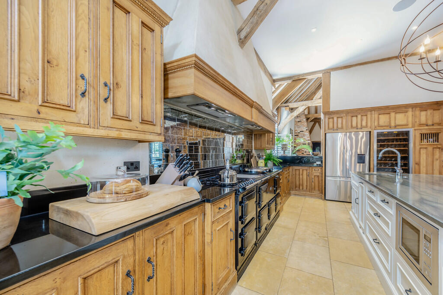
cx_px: 222
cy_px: 148
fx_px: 172
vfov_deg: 81.2
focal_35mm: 14
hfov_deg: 104.2
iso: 100
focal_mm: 14
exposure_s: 1/10
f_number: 8
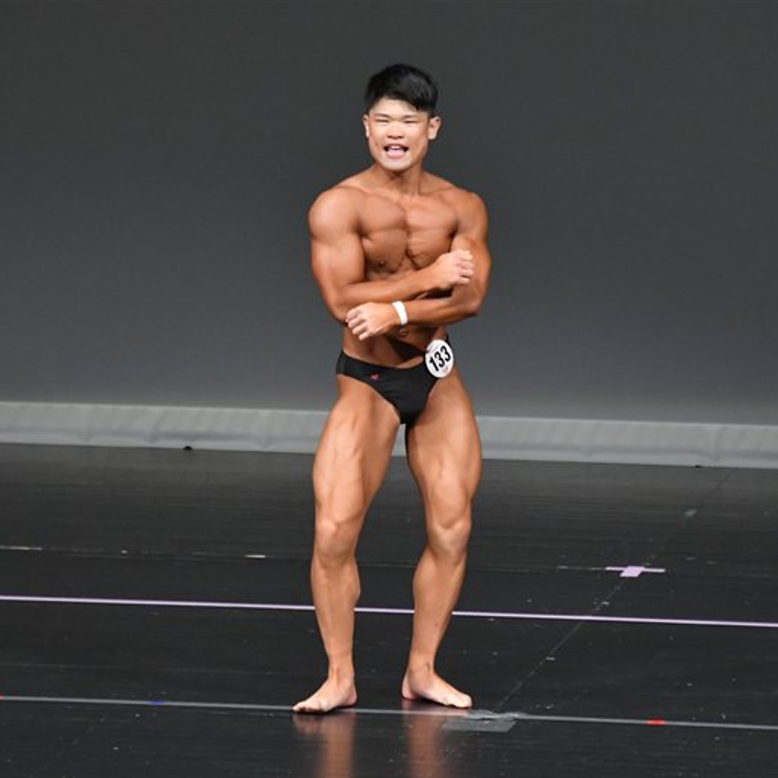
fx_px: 11239
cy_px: 389
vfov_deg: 4.0
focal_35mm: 442
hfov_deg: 4.0
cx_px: 415
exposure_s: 1/400
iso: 4000
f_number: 5.6
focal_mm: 230
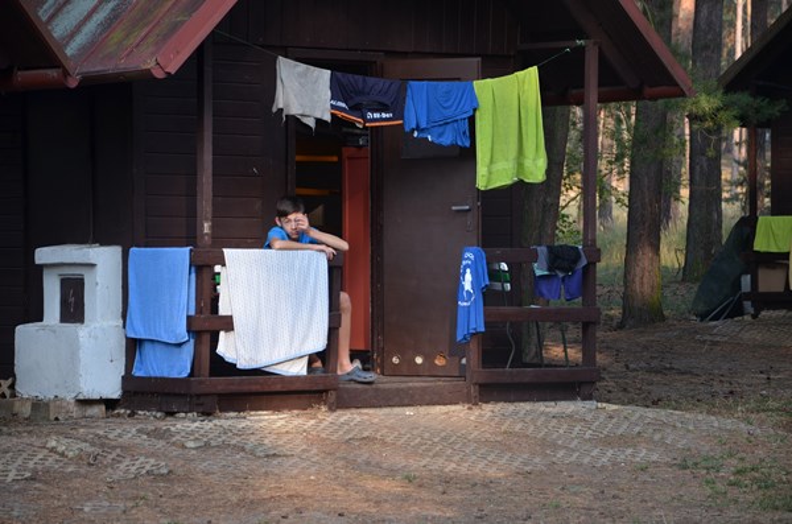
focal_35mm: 147
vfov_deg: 9.3
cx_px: 396
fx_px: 3226
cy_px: 262
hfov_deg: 14.0
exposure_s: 1/125
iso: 200
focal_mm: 98
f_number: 5.6
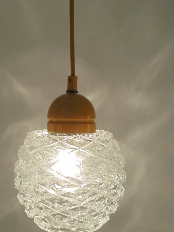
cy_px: 127
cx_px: 68
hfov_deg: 32.1
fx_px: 302
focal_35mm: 45
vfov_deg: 42.0
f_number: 4
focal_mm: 6.1
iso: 100
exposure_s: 1/250
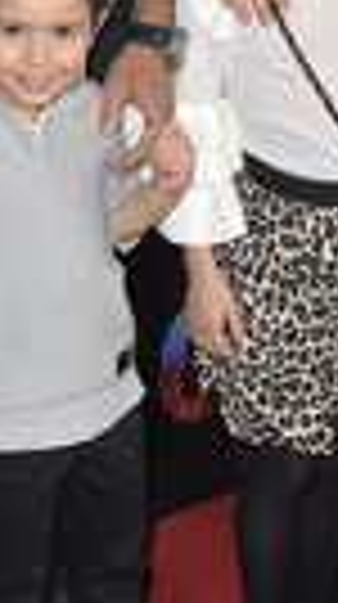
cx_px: 164
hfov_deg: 10.1
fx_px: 1903
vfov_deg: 17.8
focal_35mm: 119
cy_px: 63
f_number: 5.6
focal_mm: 38
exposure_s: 1/250
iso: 250
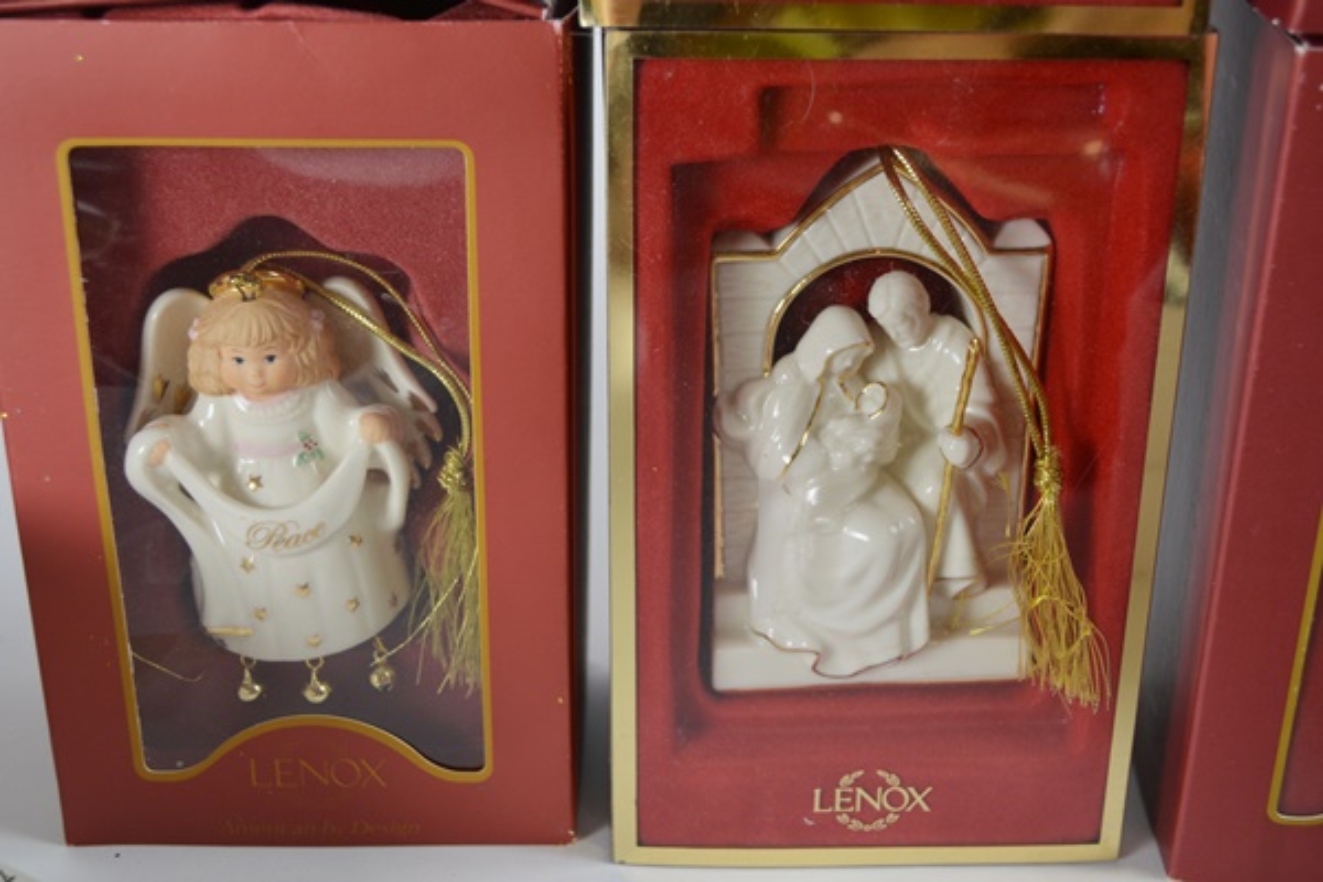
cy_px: 441
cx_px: 662
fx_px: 1764
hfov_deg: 41.1
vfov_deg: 28.1
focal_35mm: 48
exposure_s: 1/100
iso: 400
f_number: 5
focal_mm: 32
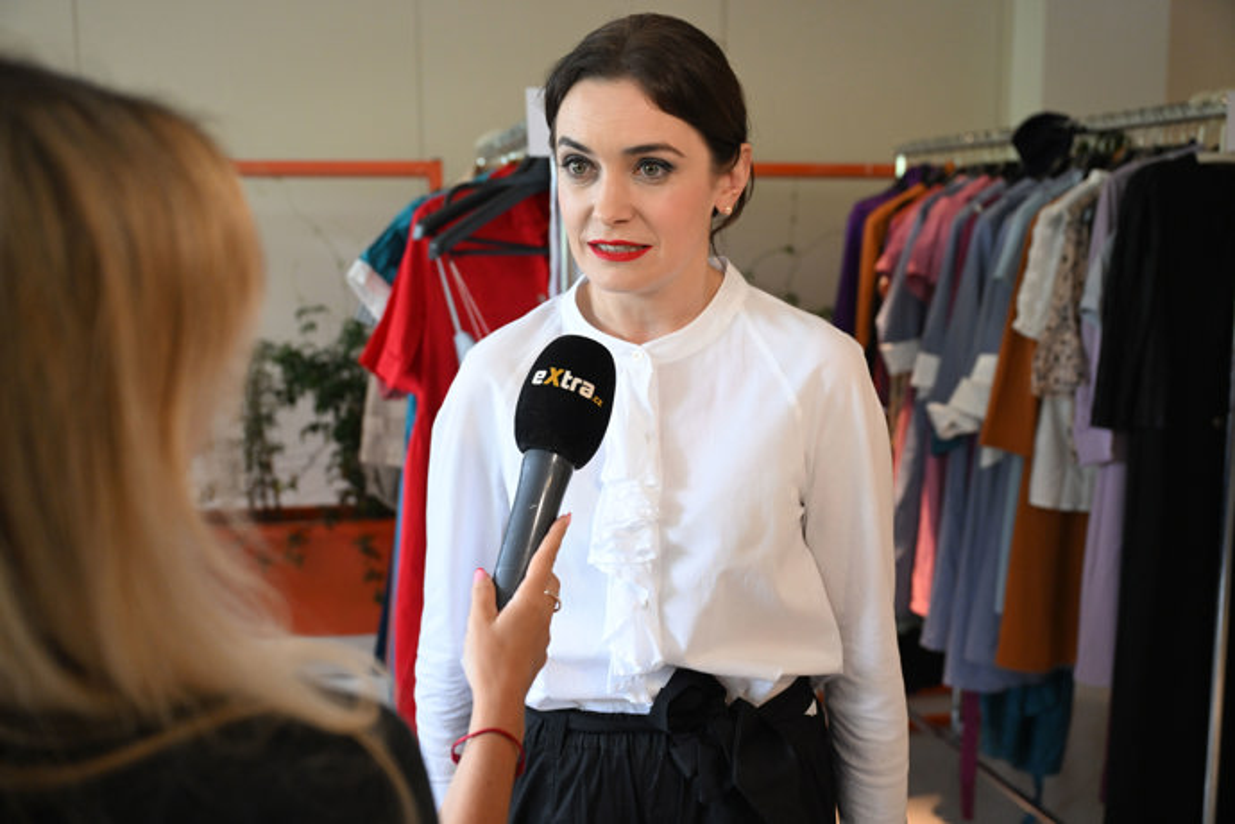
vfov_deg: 36.9
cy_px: 412
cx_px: 618
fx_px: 1235
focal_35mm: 36
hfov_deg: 53.1
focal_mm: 36
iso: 2500
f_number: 3.5
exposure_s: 1/250
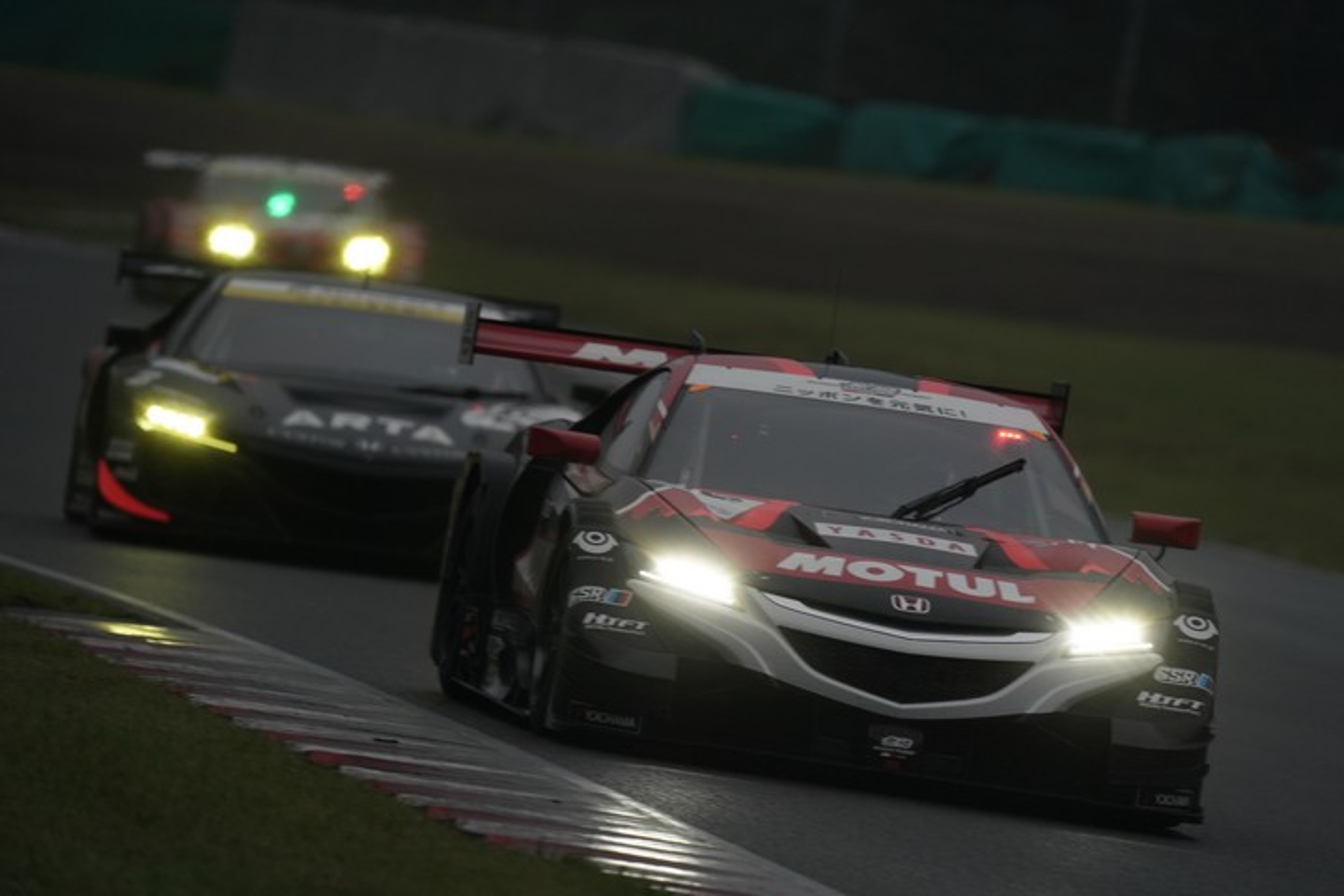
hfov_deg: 3.4
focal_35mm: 600
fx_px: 22398
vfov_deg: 2.3
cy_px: 448
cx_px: 672
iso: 800
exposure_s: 1/640
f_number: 6.3
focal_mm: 600
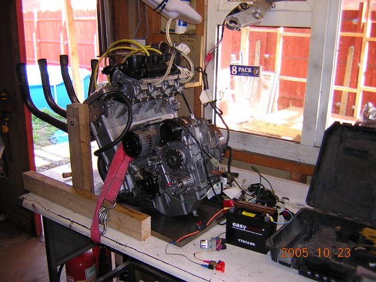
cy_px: 141
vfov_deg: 39.7
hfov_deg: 51.4
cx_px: 188
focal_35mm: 36
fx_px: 391
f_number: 2.6
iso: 100
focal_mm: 4.7
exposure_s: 1/30
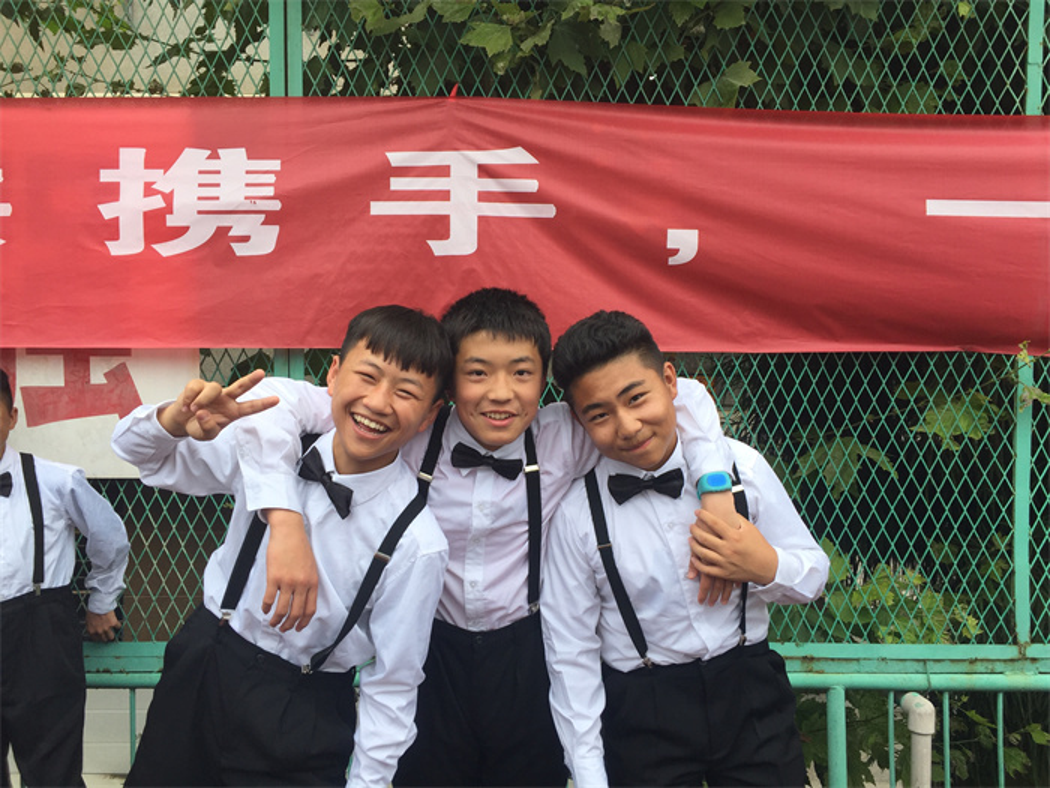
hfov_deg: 61.7
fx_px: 880
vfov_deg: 48.2
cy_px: 394
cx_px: 525
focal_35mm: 29
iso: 32
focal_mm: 4.15
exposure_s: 1/670
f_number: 2.2
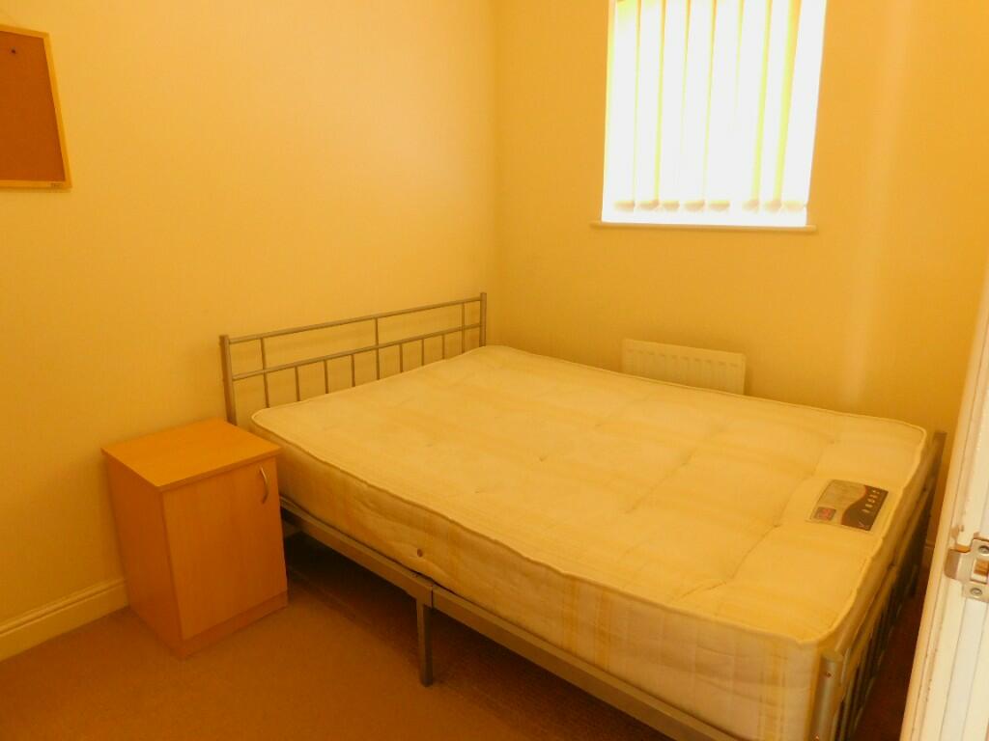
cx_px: 494
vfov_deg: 58.9
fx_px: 657
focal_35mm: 23
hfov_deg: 73.9
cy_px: 370
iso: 400
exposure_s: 1/10
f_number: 3
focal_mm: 4
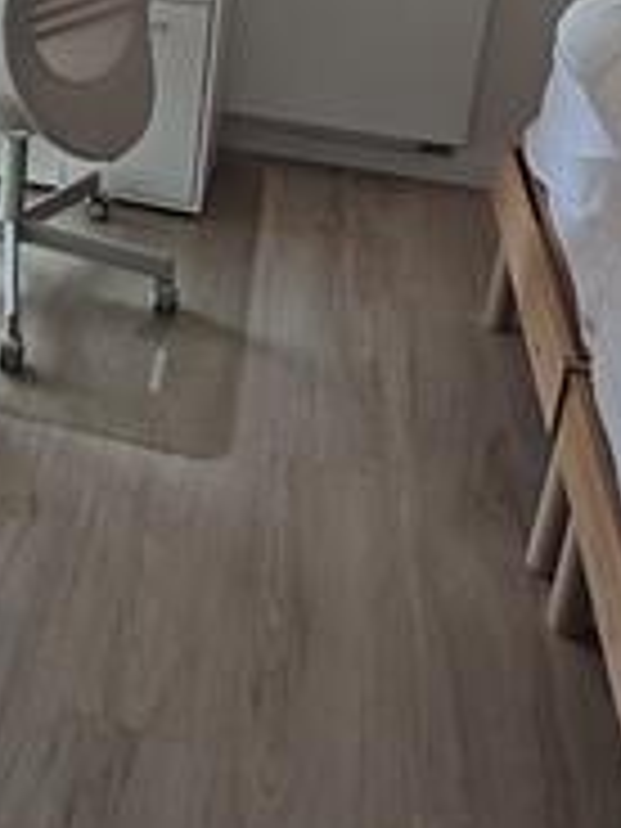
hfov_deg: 27.0
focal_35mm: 50
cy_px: -14
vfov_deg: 34.5
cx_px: -45
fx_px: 1196
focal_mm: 5.4
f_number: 1.8
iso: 200
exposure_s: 1/180
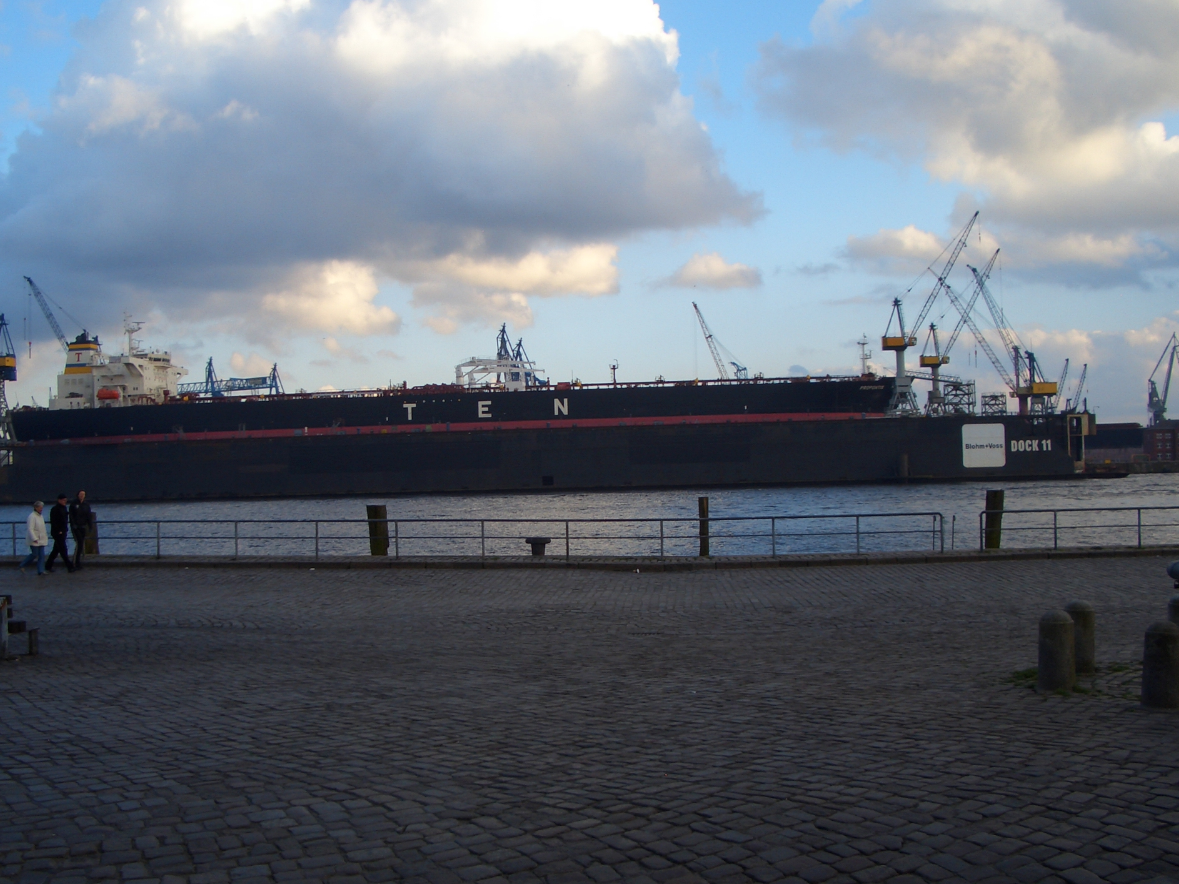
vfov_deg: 37.7
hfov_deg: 48.9
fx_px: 1294
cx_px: 554
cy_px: 425
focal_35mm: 38
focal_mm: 5.8
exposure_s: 1/160
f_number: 4.3
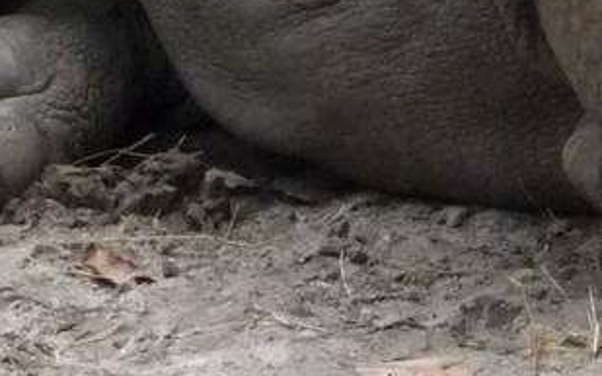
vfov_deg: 3.8
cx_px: 960
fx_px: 5577
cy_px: -384
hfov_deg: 6.1
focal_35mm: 340
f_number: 4.5
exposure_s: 1/400
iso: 400
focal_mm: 10.5
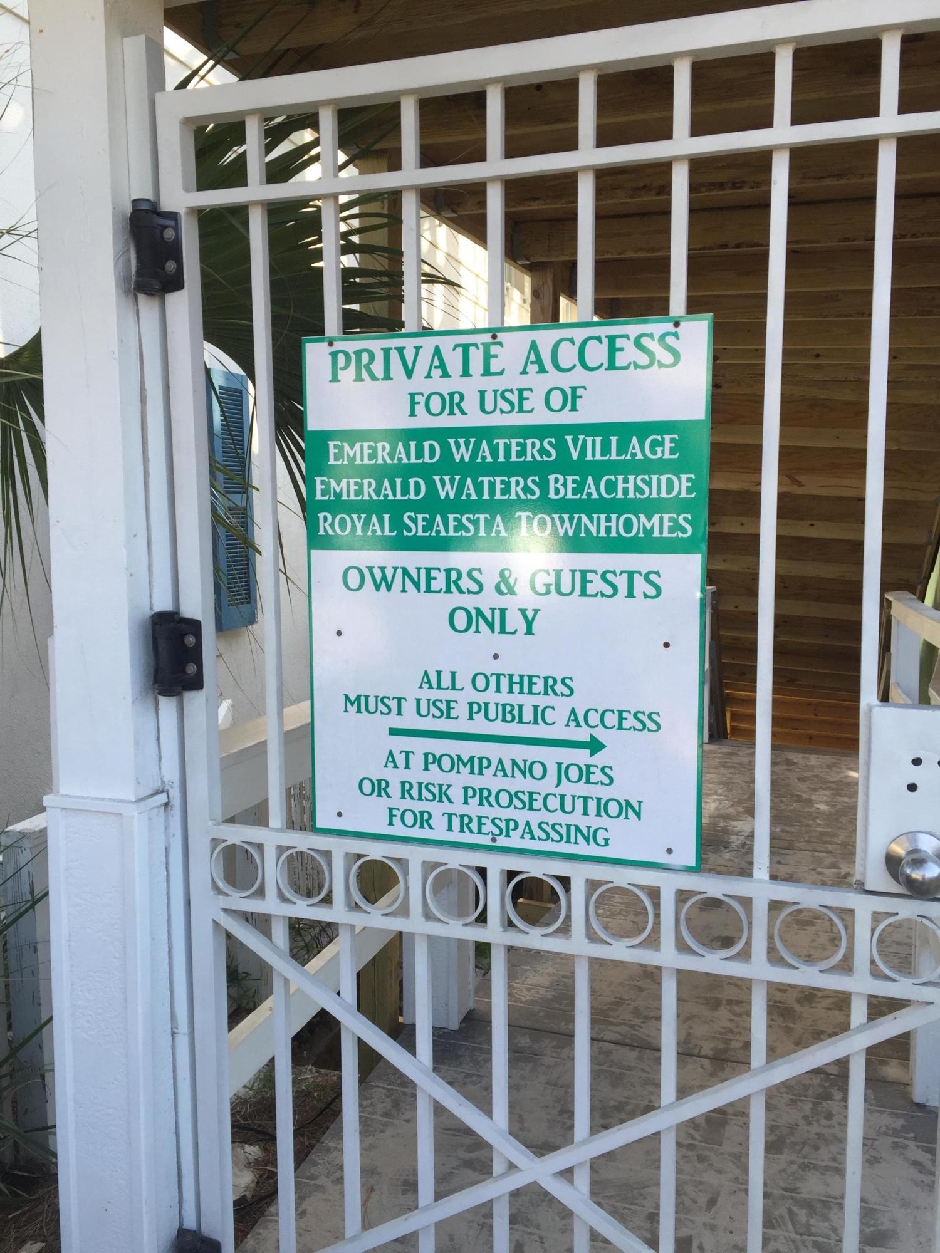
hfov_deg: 48.2
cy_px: 626
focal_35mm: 29
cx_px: 470
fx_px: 1050
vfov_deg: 61.7
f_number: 2.2
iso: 32
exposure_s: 1/309
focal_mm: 4.15
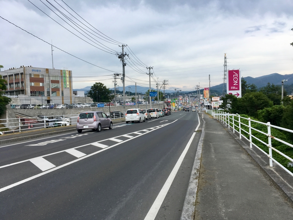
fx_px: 245
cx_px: 146
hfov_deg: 61.7
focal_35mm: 29
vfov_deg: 48.2
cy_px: 110
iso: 25
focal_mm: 4.15
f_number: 2.2
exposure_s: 1/422
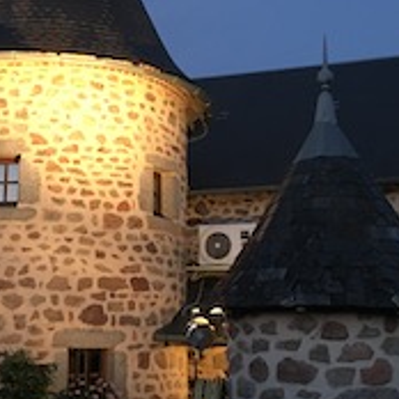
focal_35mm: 59
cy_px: 195
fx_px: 769
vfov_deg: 29.1
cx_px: 151
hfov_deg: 29.0
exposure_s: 1/17
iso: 400
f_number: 2.2
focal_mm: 4.15
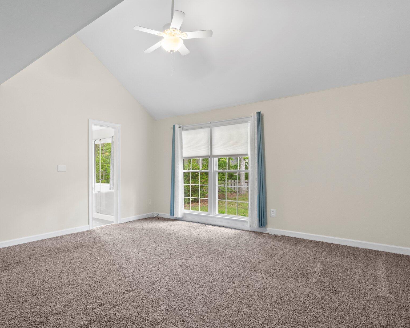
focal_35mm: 20
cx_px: 156
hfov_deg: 79.0
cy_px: 164
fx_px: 243
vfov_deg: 68.1
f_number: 8
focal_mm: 16
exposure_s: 1/1.43
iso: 400
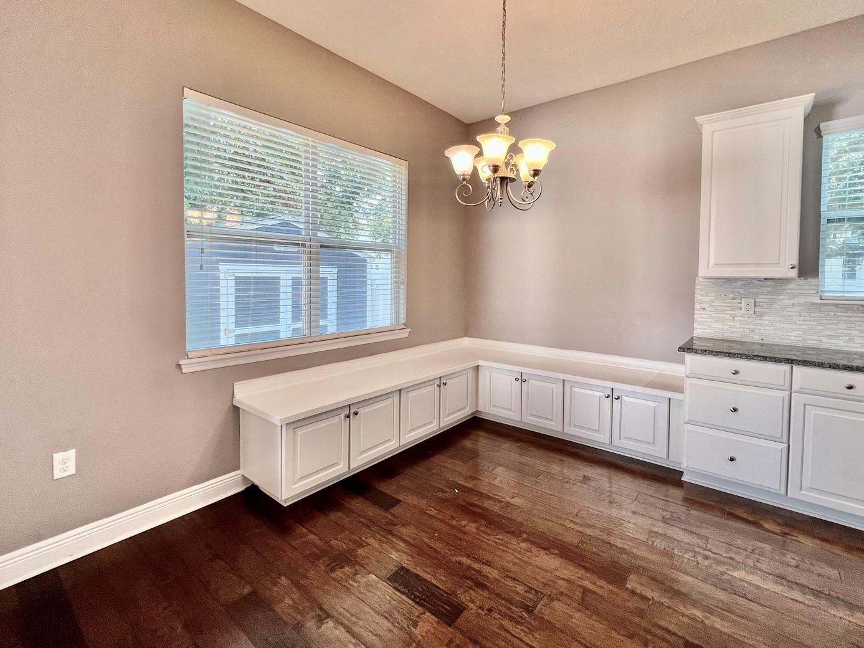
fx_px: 374
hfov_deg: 98.1
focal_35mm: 15
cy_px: 290
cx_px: 457
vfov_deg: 81.5
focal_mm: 1.57
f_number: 1.8
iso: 80
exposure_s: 1/120
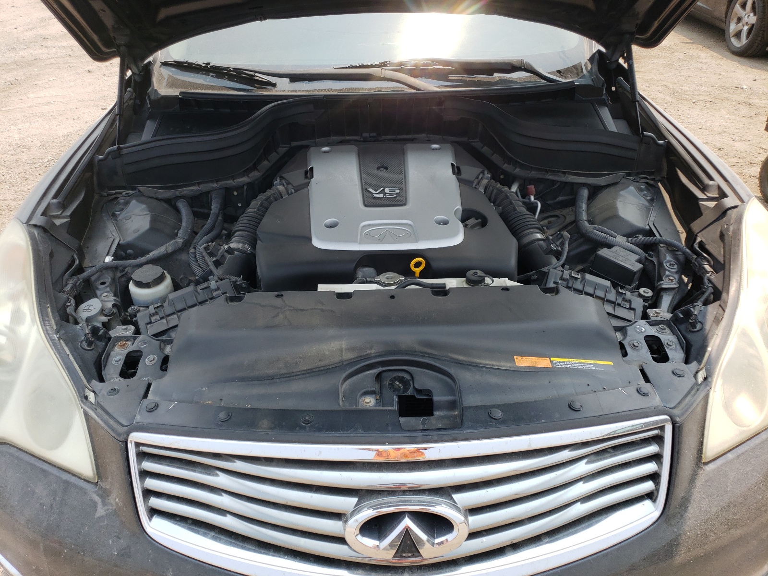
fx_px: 577
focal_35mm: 26
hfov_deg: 67.3
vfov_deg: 53.1
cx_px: 384
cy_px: 288
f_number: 1.5
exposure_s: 1/1429
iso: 50
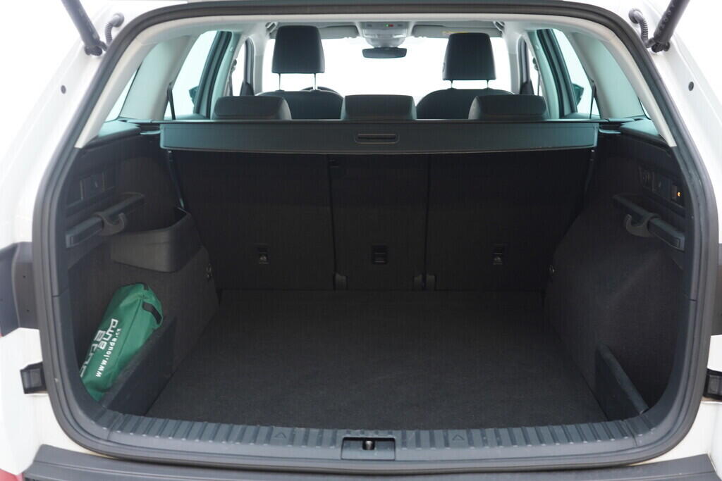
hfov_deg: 53.1
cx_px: 361
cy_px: 240
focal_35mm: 36
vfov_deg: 36.9
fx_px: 722
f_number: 2.8
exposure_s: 1/40
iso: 400
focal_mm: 24
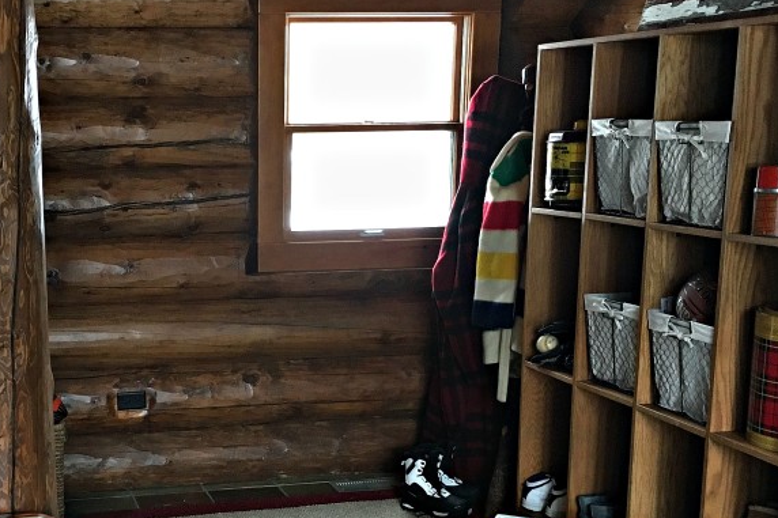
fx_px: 1167
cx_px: 154
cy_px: 356
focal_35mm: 54
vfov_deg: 24.9
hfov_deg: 35.7
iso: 125
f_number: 2.2
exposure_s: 1/30
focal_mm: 4.15
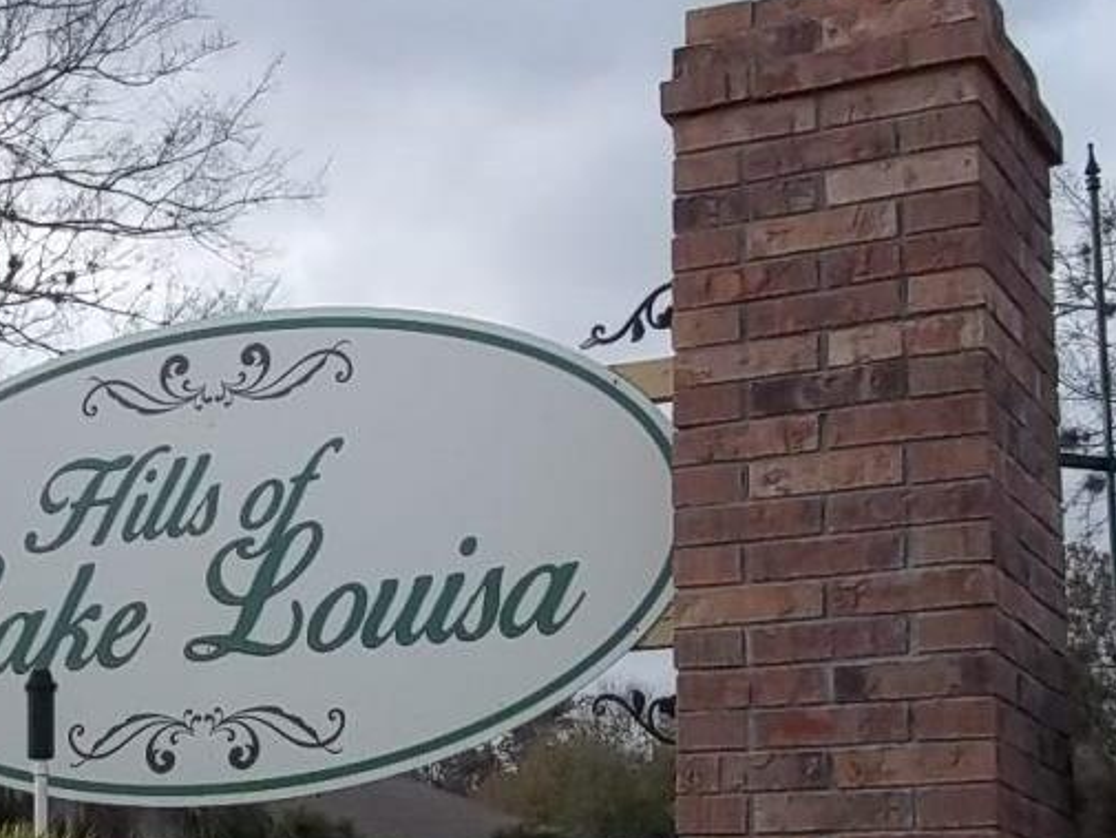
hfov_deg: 26.1
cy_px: 586
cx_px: 183
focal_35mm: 73
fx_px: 2354
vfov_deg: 20.1
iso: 80
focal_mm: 6.5
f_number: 8
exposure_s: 1/100
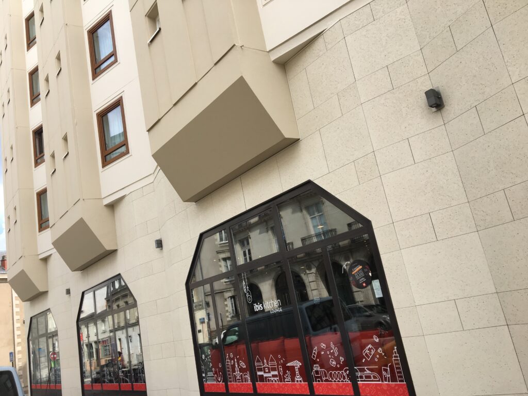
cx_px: 264
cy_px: 198
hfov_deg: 61.7
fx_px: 442
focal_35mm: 29
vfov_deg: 48.2
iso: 25
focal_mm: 4.15
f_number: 2.2
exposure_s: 1/569
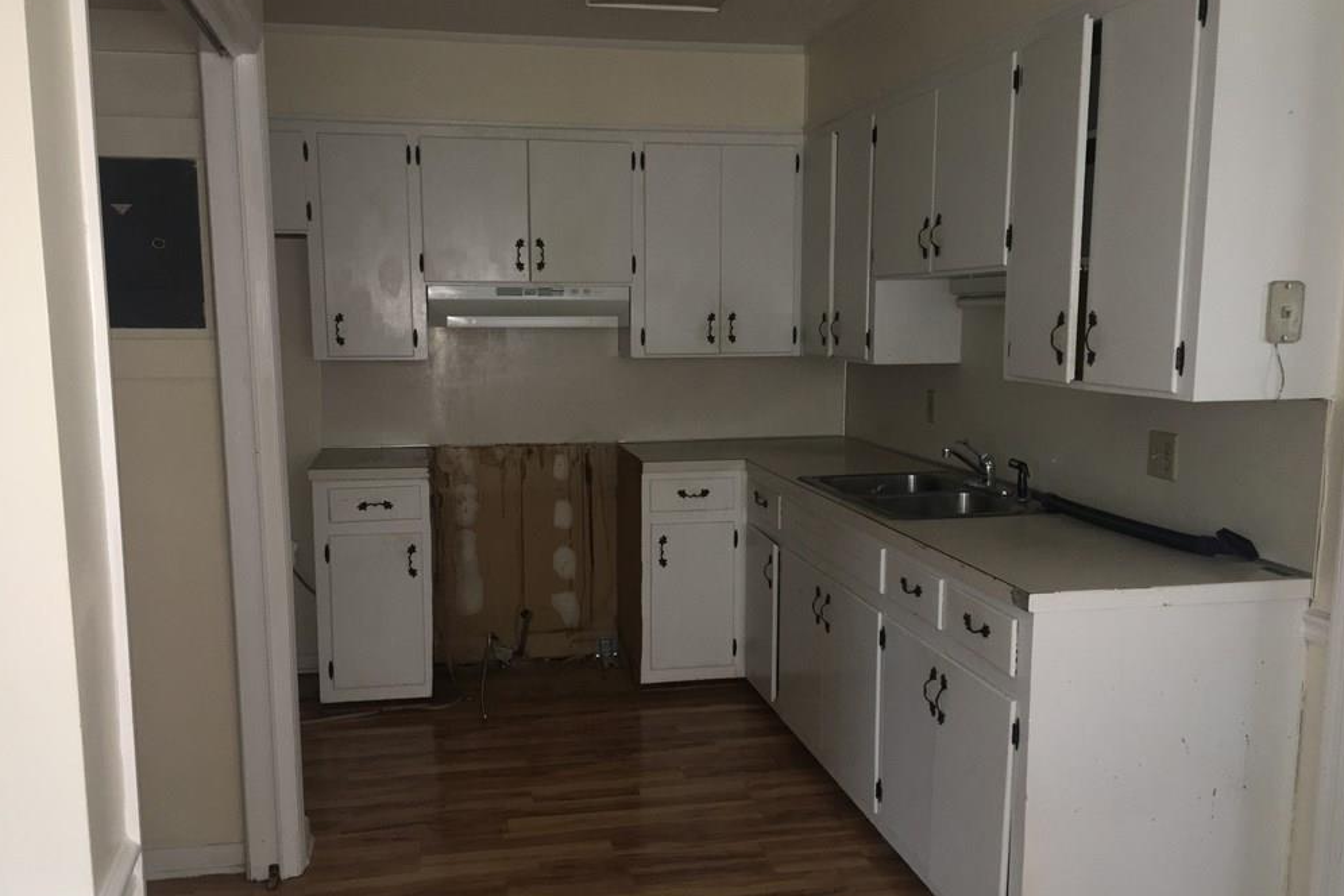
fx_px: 1157
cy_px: 497
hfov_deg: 60.3
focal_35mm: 31
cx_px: 661
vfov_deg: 42.3
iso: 80
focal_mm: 4.15
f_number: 2.2
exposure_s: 1/16
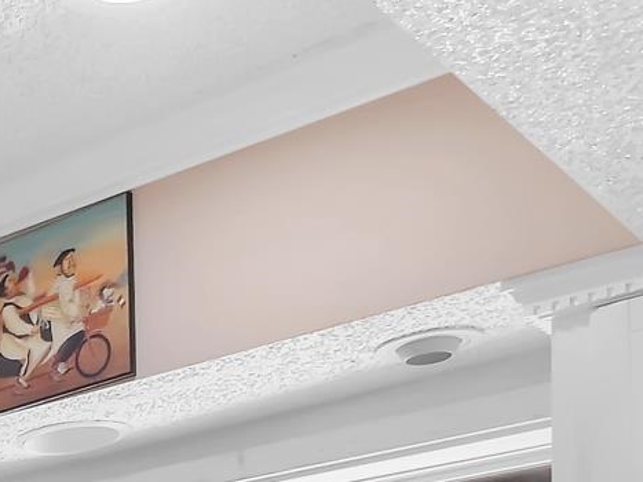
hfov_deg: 18.3
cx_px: -610
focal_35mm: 75
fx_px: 1393
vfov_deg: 16.2
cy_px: 892
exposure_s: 1/100
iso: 400
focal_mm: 7
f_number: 4
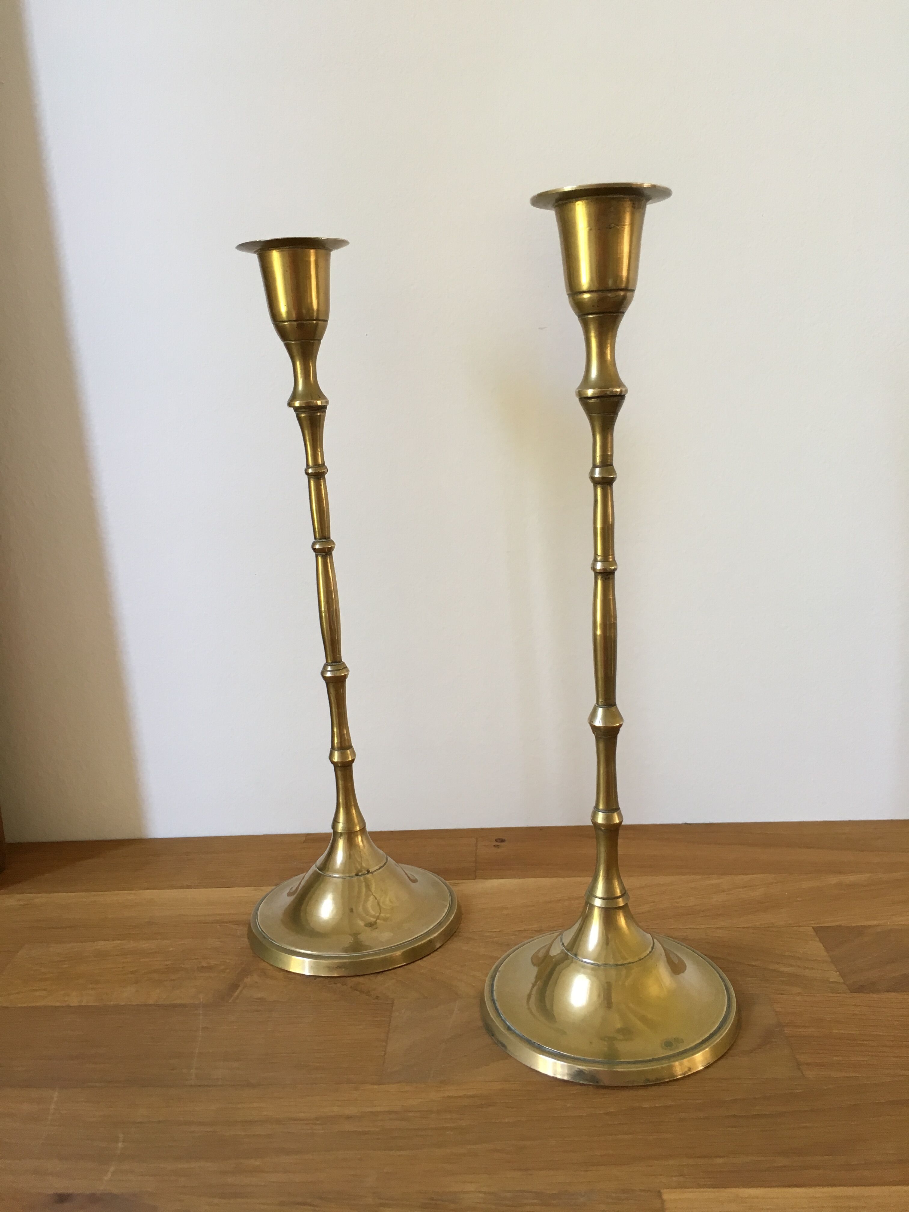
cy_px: 606
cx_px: 454
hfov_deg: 48.2
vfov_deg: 61.7
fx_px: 1015
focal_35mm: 29
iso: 80
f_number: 2.2
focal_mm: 4.15
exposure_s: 1/33
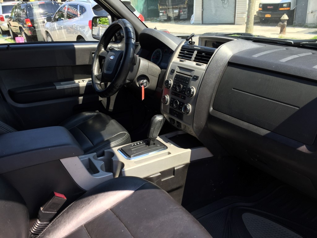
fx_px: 266
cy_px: 119
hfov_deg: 61.7
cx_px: 158
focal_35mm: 29
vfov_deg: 48.2
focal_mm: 4.15
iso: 32
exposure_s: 1/289
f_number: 2.2
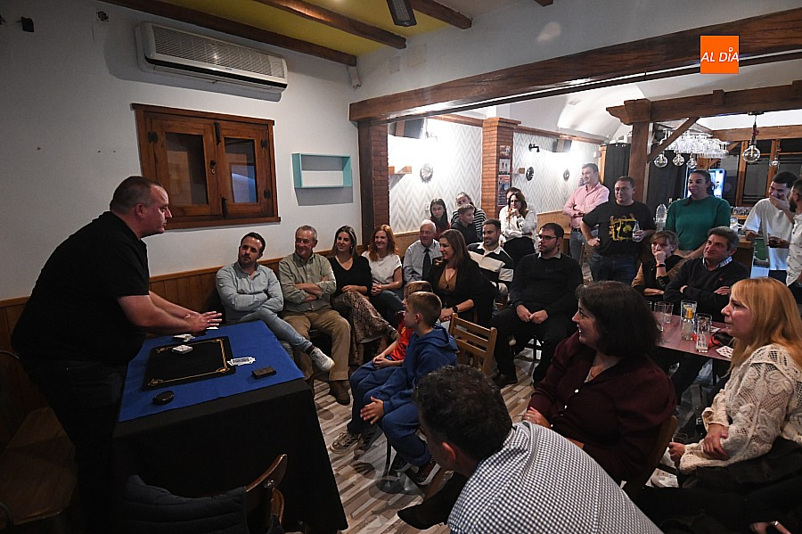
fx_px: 401
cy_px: 267
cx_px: 401
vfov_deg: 67.3
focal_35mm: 18
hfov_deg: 90.0
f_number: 4
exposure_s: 1/50
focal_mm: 12
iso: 6400
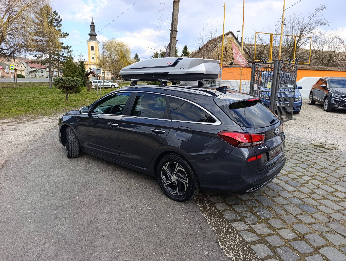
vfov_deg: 59.0
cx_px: 173
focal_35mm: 23
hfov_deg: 73.8
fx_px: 230
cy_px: 130
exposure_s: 1/204
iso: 50
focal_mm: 6.14
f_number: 1.6
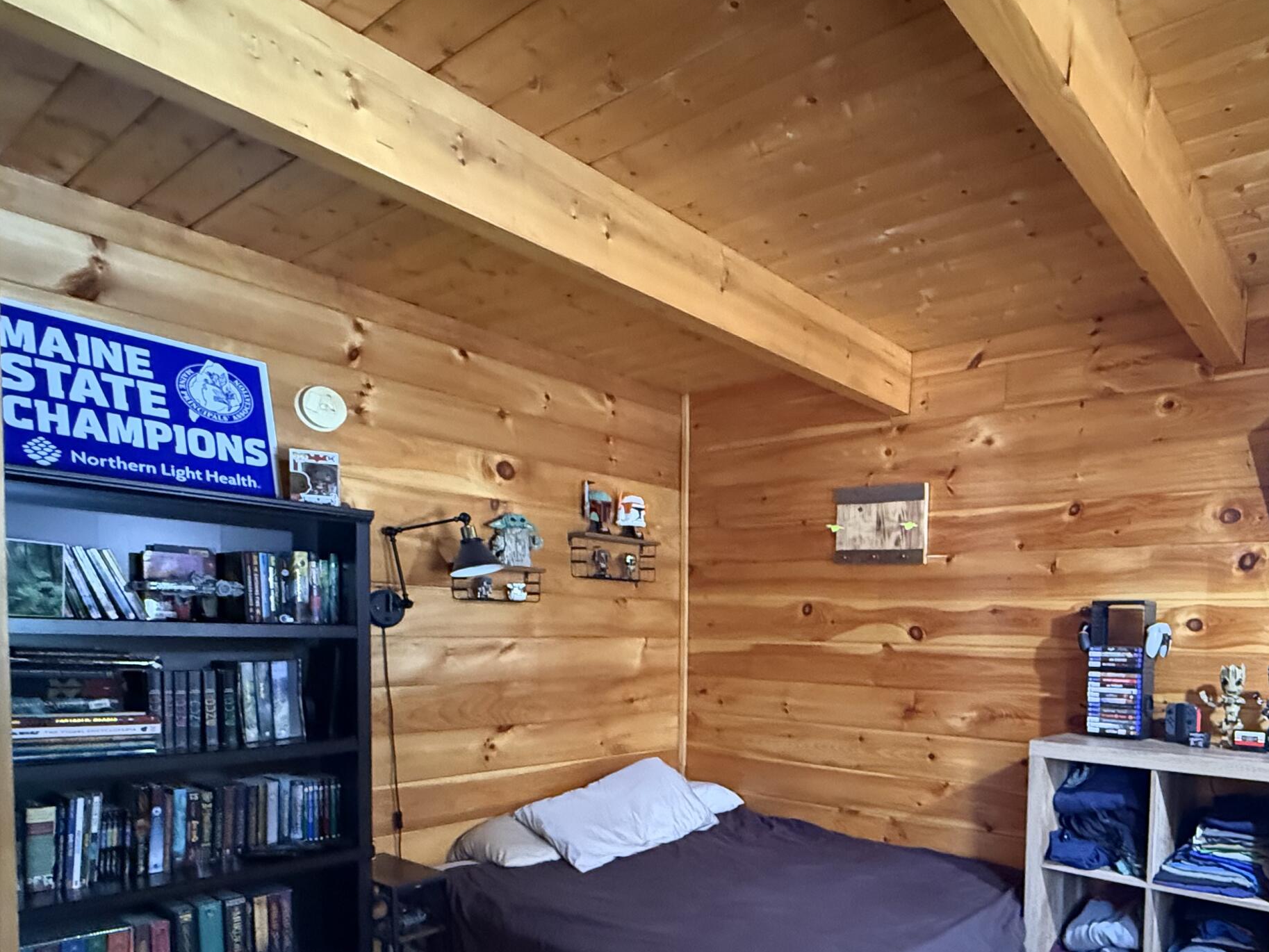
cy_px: 682
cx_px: 886
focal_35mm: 23
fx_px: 843
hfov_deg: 70.8
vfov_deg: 56.7
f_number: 2.2
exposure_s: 1/40
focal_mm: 2.22
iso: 1250
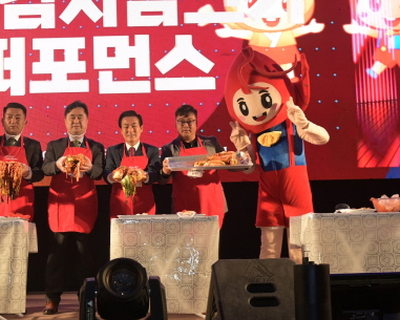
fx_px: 770
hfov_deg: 28.9
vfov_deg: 23.5
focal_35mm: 65
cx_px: 132
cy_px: 151
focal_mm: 44
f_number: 4
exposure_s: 1/250
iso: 640
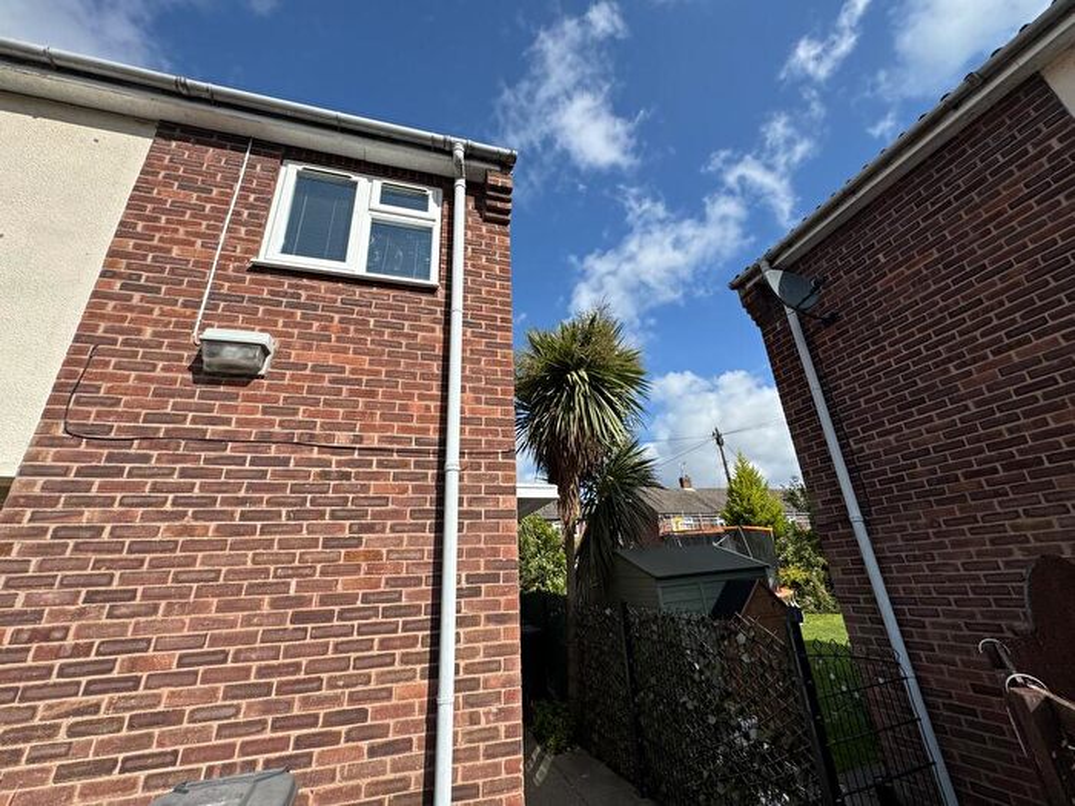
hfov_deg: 102.1
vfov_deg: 85.7
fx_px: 435
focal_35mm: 14
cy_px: 403
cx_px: 538
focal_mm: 2.22
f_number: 2.2
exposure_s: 1/2273
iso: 50
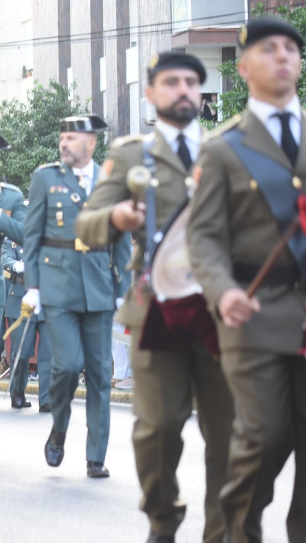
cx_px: -177
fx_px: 3402
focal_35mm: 236
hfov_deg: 5.1
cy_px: 232
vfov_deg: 9.1
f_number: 4
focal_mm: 125
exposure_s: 1/160
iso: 400
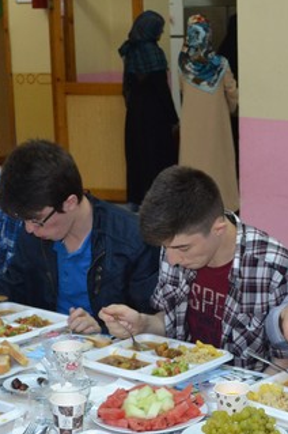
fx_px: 986
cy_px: 269
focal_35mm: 82
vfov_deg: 24.7
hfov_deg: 16.5
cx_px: 230
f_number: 4.2
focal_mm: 26
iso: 1400
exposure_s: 1/60
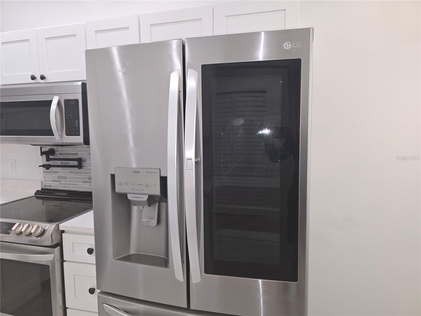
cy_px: 158
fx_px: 280
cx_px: 210
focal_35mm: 23
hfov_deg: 73.9
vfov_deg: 58.9
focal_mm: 6.3
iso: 80
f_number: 1.7
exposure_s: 1/60
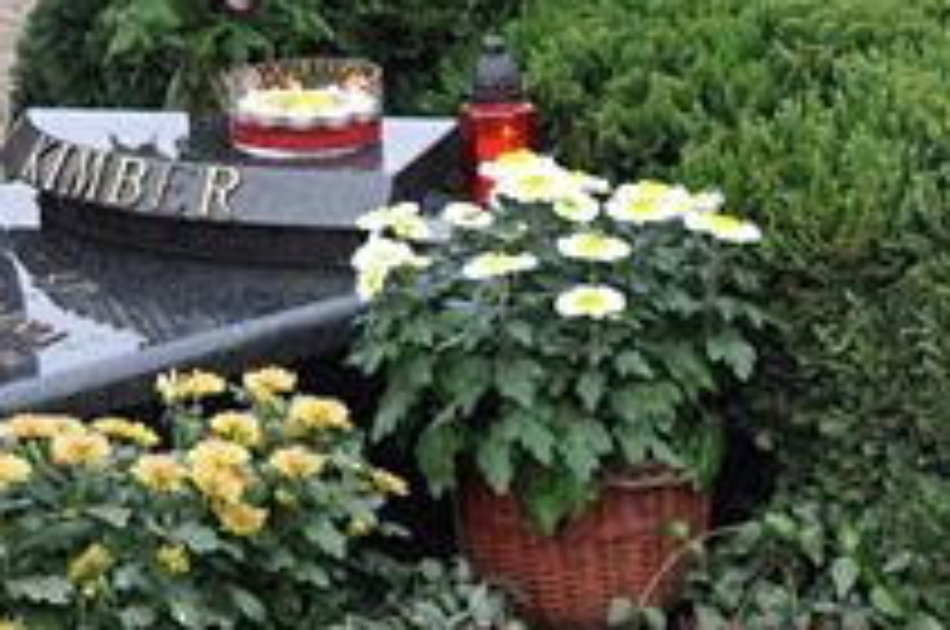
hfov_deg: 15.3
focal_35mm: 133
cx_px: 108
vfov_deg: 10.2
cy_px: 7
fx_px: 3504
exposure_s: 1/160
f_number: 6.3
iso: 800
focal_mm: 22
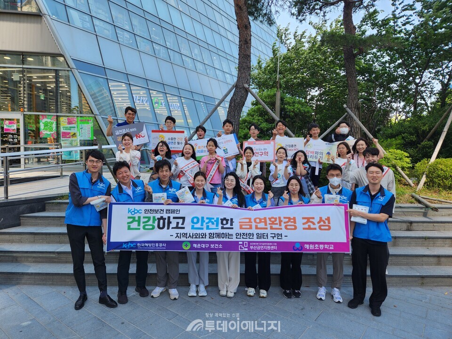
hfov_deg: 73.9
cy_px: 170
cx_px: 226
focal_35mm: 23
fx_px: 300
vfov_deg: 58.9
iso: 20
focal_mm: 5.4
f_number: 1.8
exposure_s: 1/286
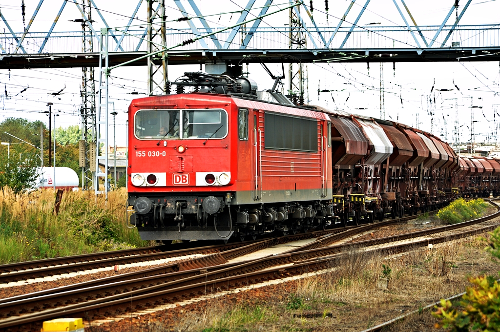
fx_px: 3017
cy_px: 166
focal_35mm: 218
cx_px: 250
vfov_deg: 6.3
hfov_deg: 9.5
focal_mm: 145
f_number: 8
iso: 200
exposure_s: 1/100
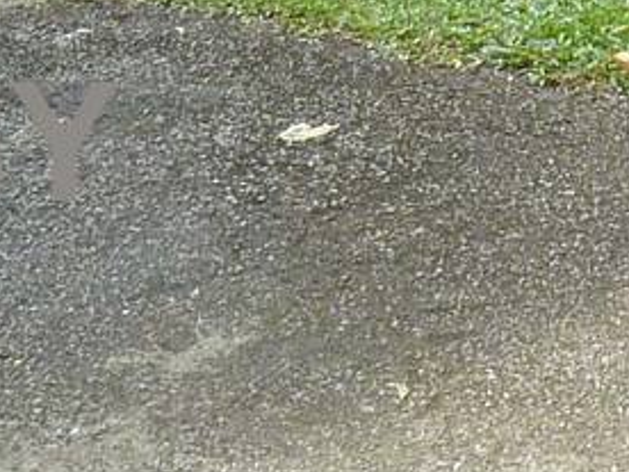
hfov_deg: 13.5
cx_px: 522
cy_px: -686
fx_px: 2635
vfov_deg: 9.1
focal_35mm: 145
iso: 80
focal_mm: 4.1
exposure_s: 1/100
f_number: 3.5
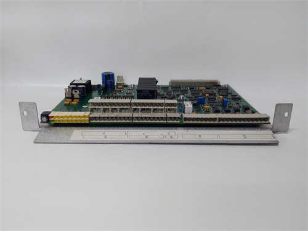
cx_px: 154
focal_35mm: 27
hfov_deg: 65.3
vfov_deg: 51.4
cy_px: 116
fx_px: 240
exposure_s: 1/33
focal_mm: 3.79
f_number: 2
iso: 152
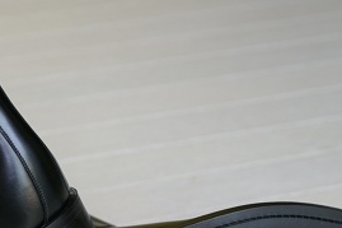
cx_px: 57
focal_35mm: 151
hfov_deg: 13.5
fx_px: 1434
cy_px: 191
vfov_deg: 9.1
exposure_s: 1/30
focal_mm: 50
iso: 400
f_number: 4
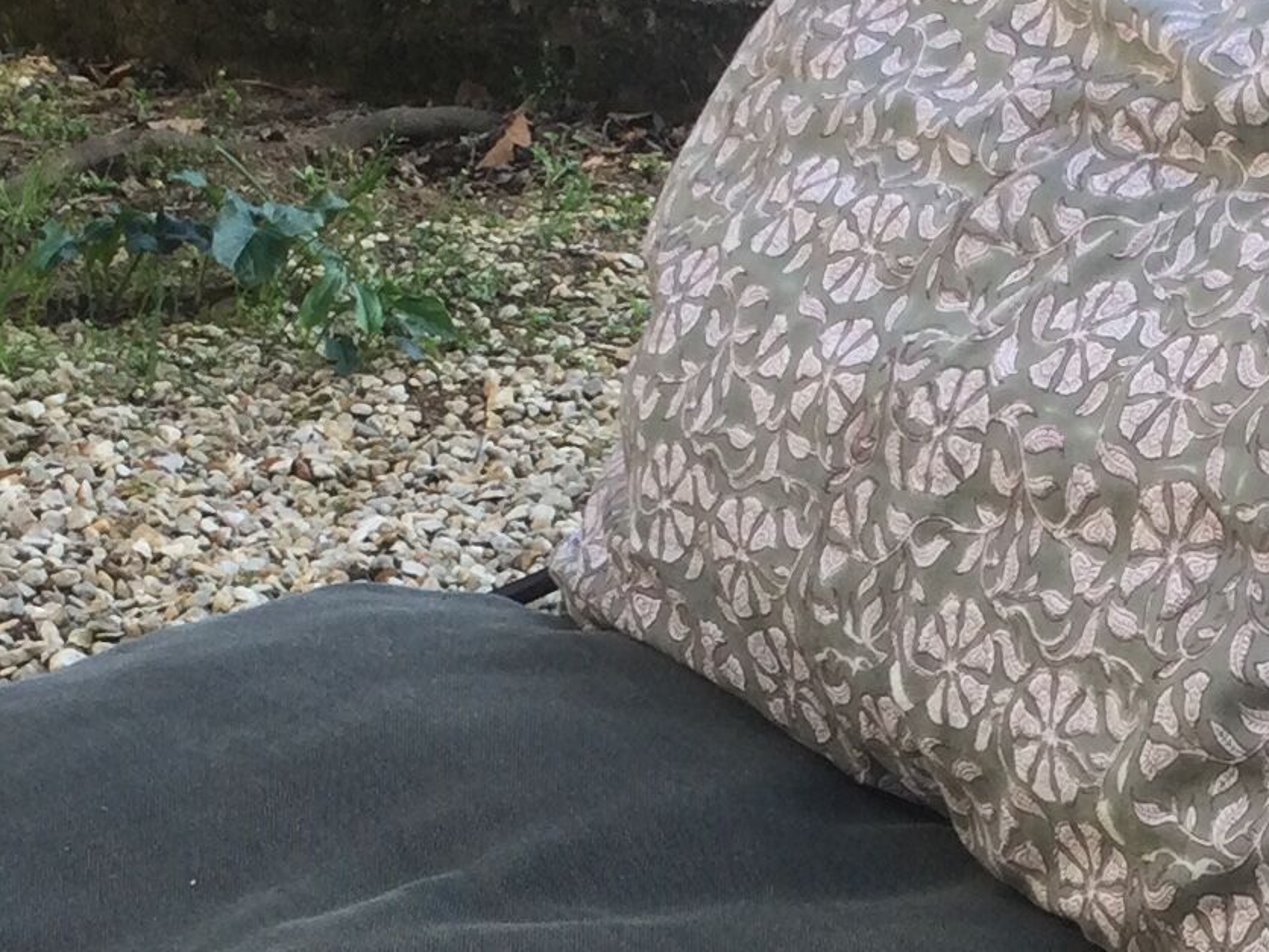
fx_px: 4436
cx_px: 1091
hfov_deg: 16.1
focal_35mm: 121
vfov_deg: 12.1
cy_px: 952
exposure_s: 1/113
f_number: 2.4
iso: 25
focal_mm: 3.3
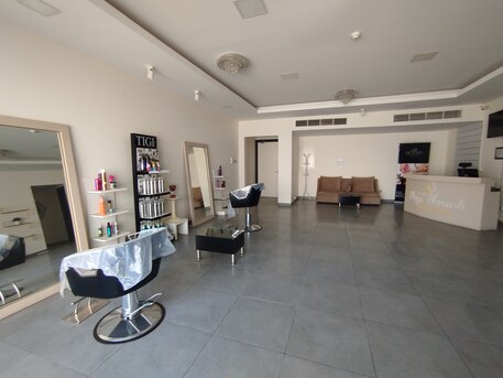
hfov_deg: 98.2
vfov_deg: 81.8
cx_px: 252
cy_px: 189
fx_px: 218
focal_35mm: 15
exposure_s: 1/50
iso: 125
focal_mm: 1.65
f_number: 2.2
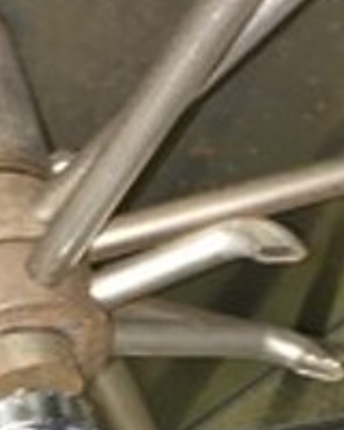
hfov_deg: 13.4
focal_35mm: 115
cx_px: 155
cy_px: 556
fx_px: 1464
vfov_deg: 15.9
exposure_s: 1/16
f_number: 2.2
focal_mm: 4.15
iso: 80
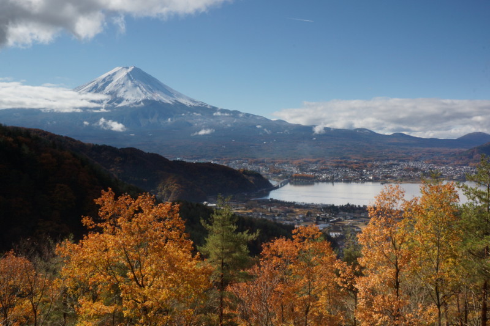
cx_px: 245
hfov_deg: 49.6
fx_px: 531
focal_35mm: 39
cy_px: 163
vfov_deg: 34.2
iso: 200
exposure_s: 1/50
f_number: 22
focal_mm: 26
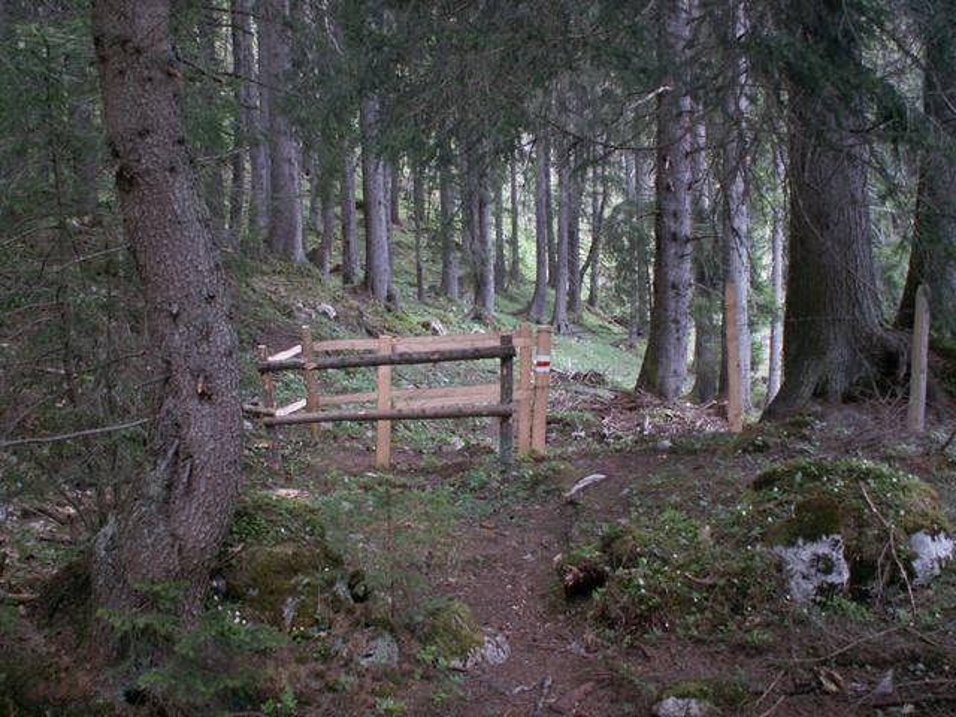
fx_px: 967
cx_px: 478
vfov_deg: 40.7
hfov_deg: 52.6
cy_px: 358
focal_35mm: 35
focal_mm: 5.86
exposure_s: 1/40
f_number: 2.8
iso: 64
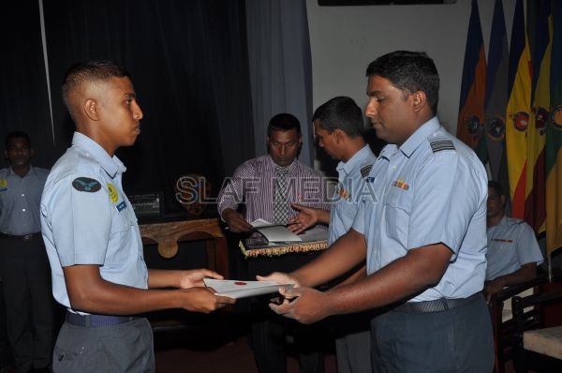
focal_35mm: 42
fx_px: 655
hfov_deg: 46.5
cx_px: 281
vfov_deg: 31.8
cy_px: 186
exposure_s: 1/125
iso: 200
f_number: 7.1
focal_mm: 28
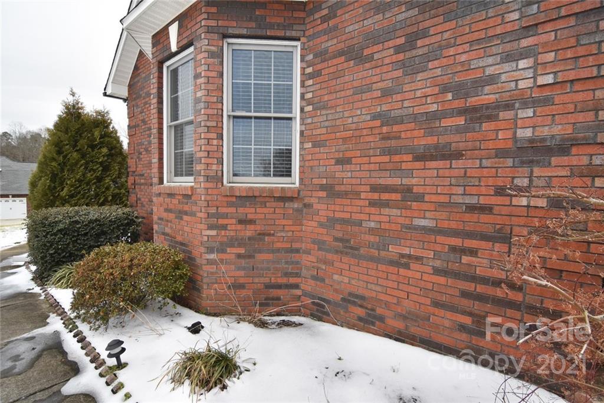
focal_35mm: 16
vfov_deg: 72.0
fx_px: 277
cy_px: 202
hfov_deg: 95.0
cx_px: 302
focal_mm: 11
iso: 800
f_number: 8
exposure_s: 1/320
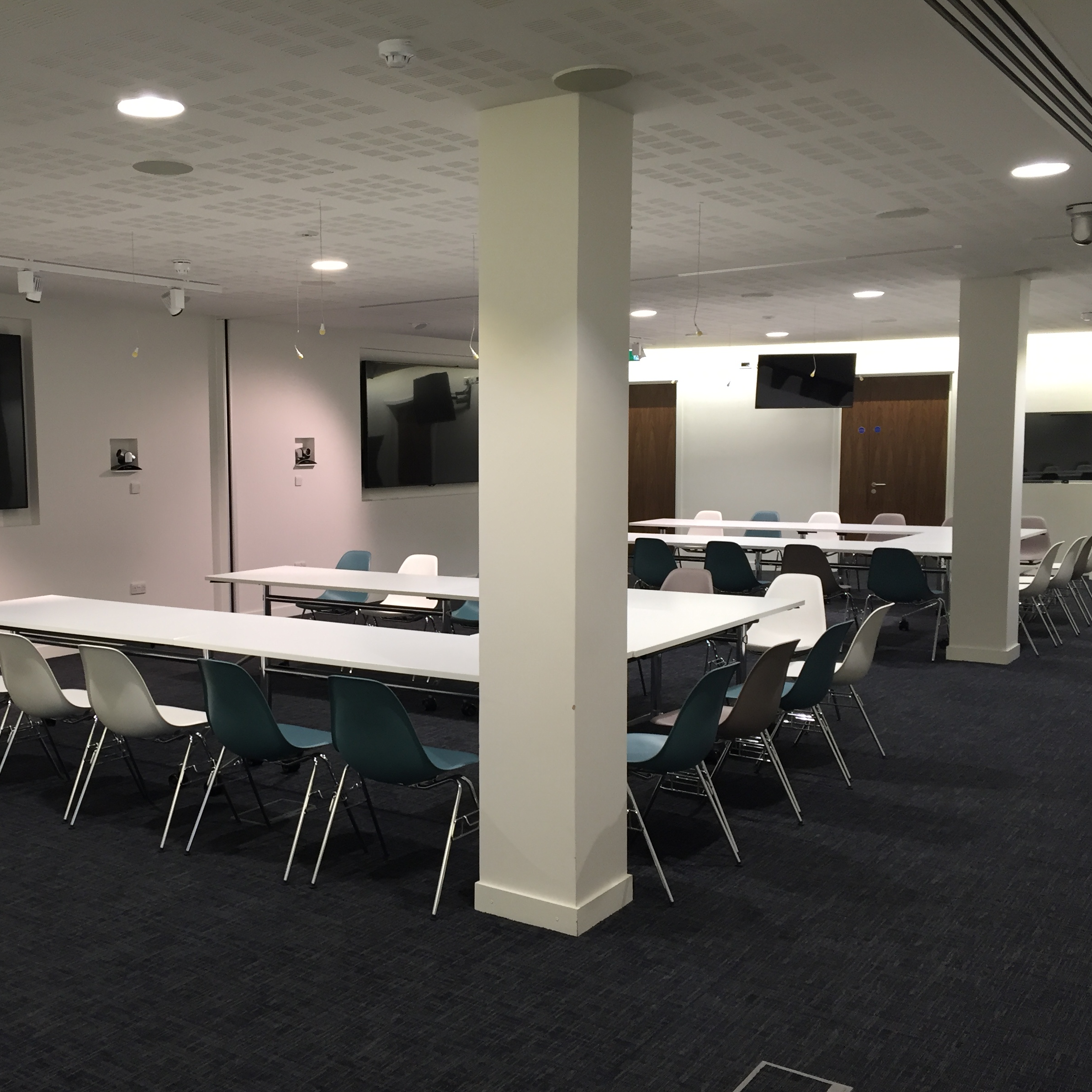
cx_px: 384
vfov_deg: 47.2
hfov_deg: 46.6
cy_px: 554
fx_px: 1249
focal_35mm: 35
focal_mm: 4.15
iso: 80
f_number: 2.2
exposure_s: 1/33
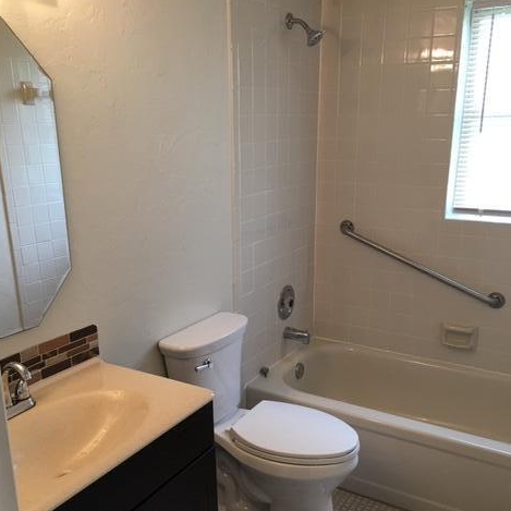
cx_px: 256
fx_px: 585
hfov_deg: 47.2
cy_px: 301
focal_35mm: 35
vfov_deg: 47.0
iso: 32
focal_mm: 4.15
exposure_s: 1/15
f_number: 2.2
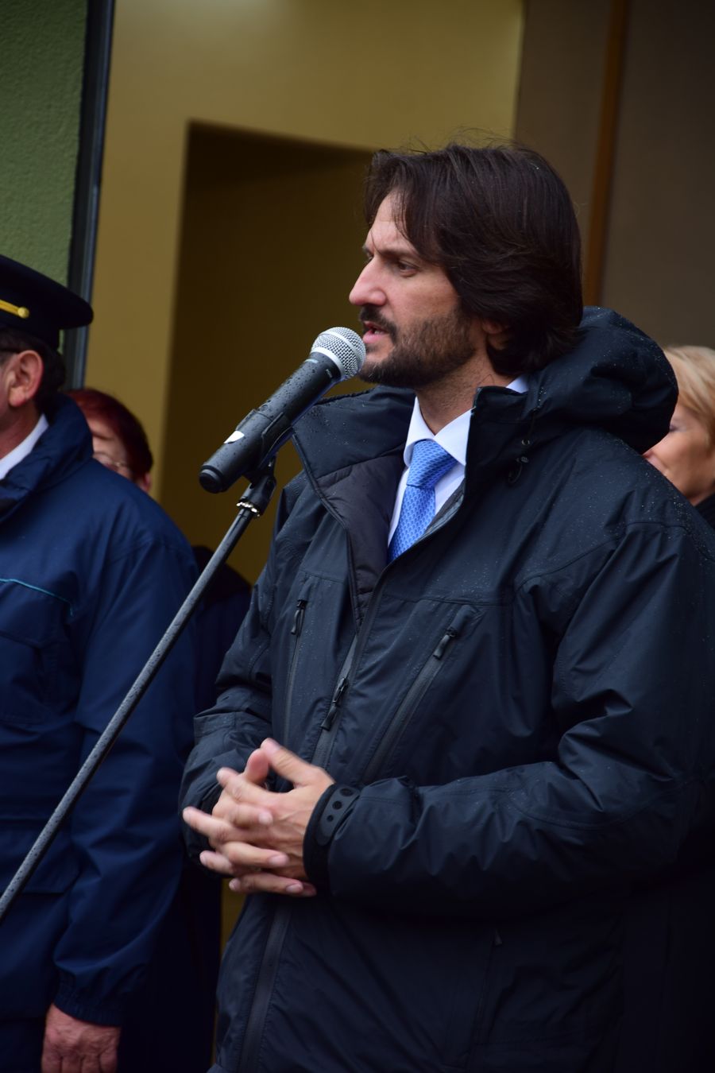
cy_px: 536
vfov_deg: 13.0
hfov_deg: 8.7
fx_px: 4692
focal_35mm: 158
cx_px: 358
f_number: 5.6
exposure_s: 1/40
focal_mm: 105
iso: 100
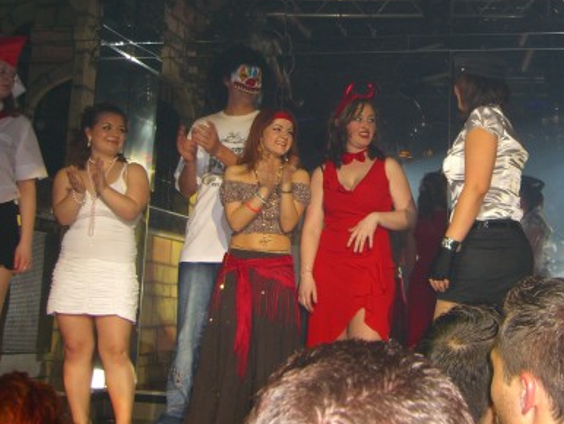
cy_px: 96
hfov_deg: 32.1
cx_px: 415
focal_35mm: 59
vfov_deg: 24.5
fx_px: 962
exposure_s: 1/60
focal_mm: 7.9
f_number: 2.8
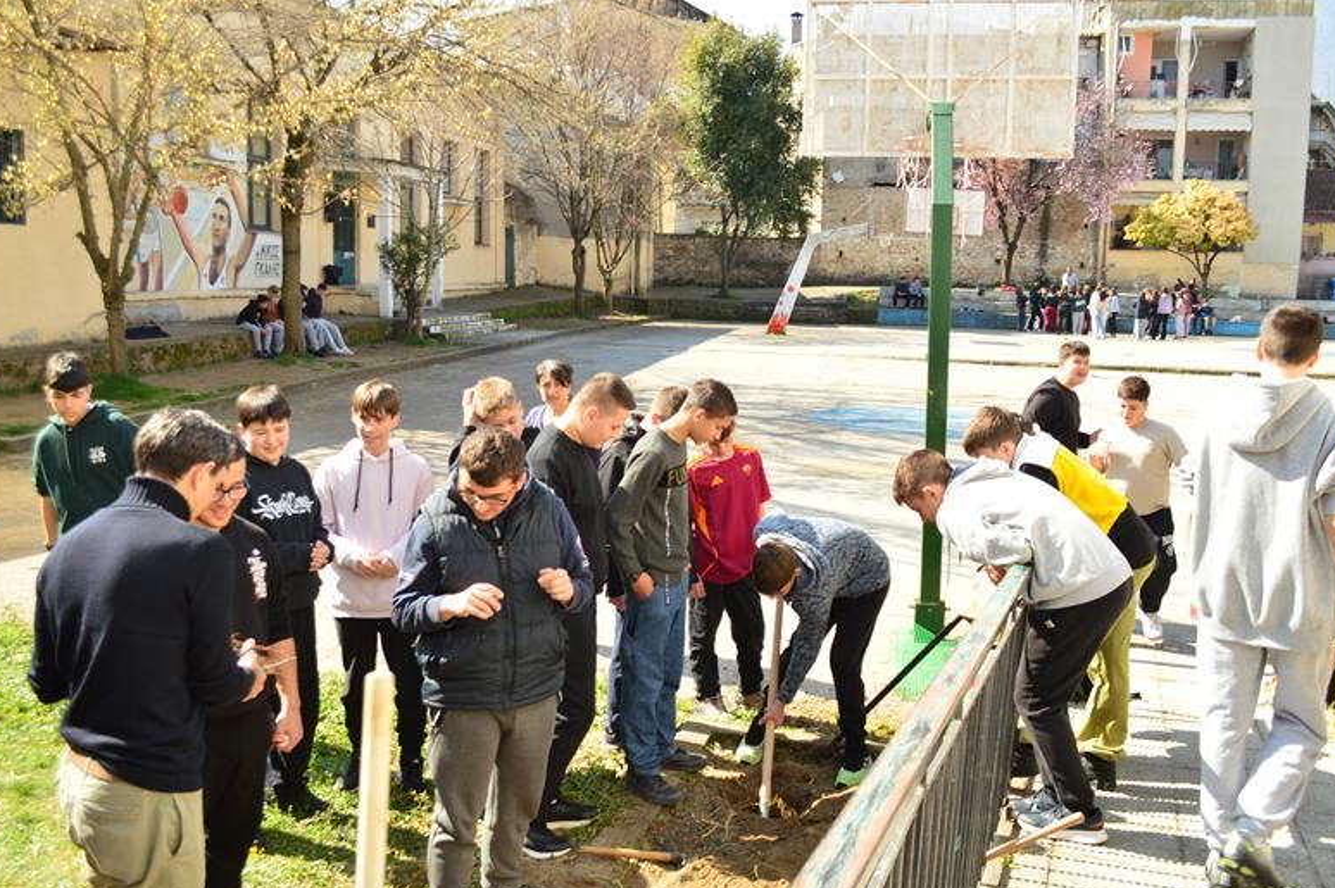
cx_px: 666
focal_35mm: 31
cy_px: 445
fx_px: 1149
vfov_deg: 42.3
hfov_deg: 60.3
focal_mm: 20
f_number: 5.6
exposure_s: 1/125
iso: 100
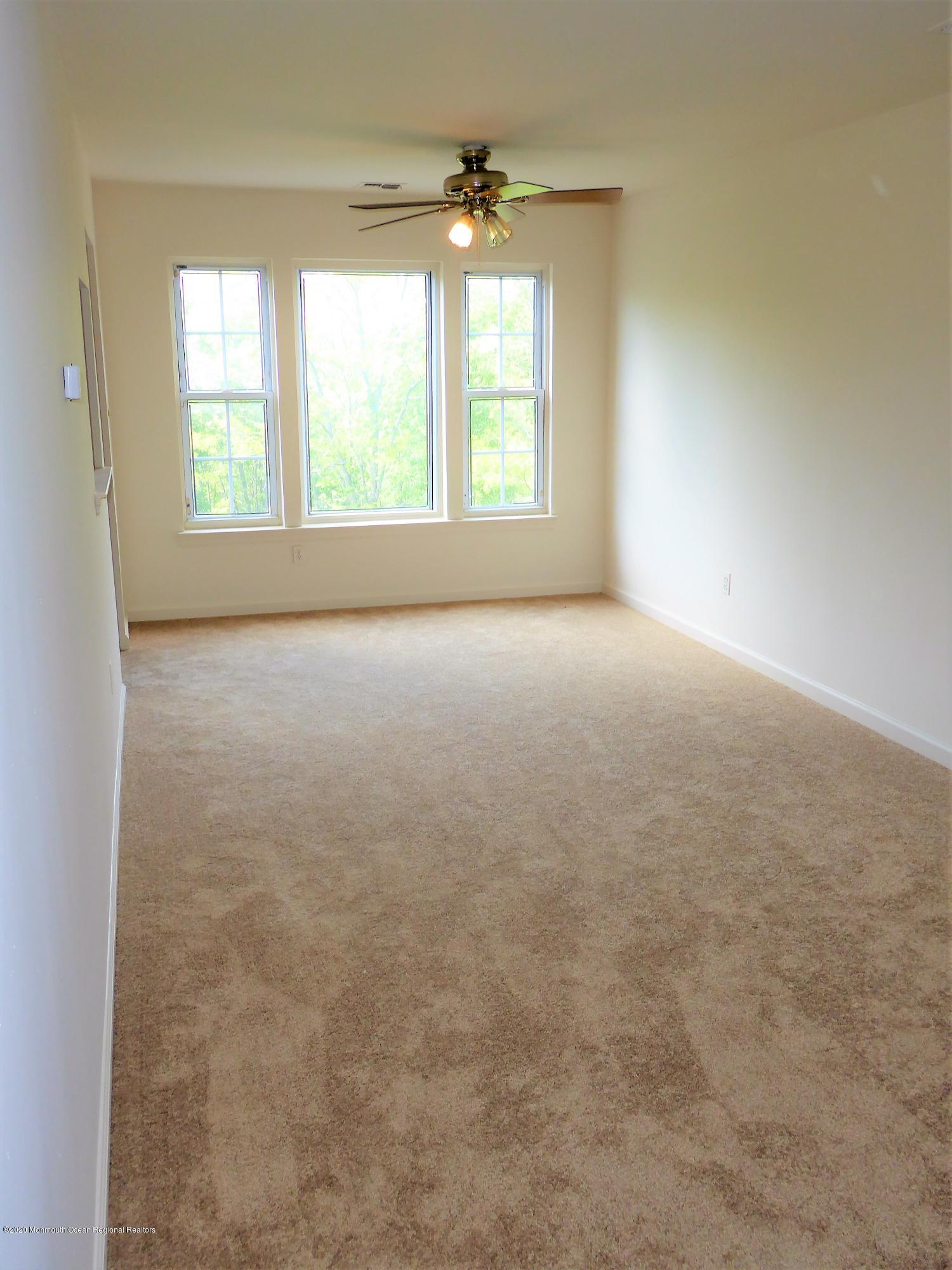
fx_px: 1137
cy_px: 635
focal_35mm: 31
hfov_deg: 45.4
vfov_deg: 58.4
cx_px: 476
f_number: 3.5
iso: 125
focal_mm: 5.4
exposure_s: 1/60
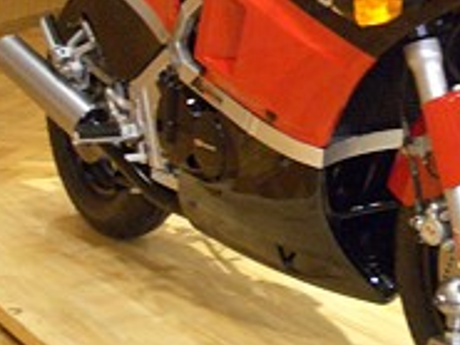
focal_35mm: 85
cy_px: 60
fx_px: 1130
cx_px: 366
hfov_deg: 22.7
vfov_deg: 17.2
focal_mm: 5.8
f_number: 2.6
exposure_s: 1/13
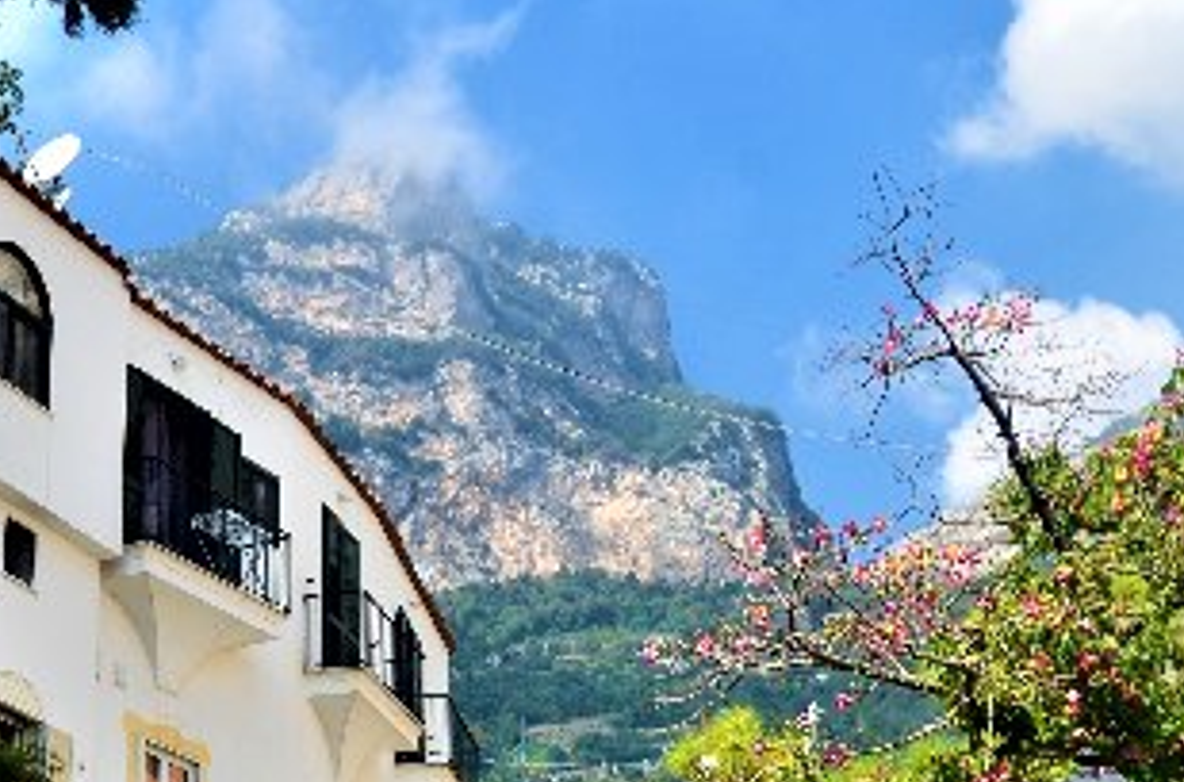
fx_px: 2295
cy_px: 702
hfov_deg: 28.8
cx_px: 456
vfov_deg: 19.0
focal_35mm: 70
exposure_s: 1/80
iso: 200
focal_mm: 18
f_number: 10
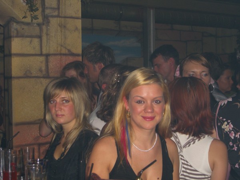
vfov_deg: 21.6
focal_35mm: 68
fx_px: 471
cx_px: 120
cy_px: 90
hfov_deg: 28.6
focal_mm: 14.2
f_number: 4
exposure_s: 1/60
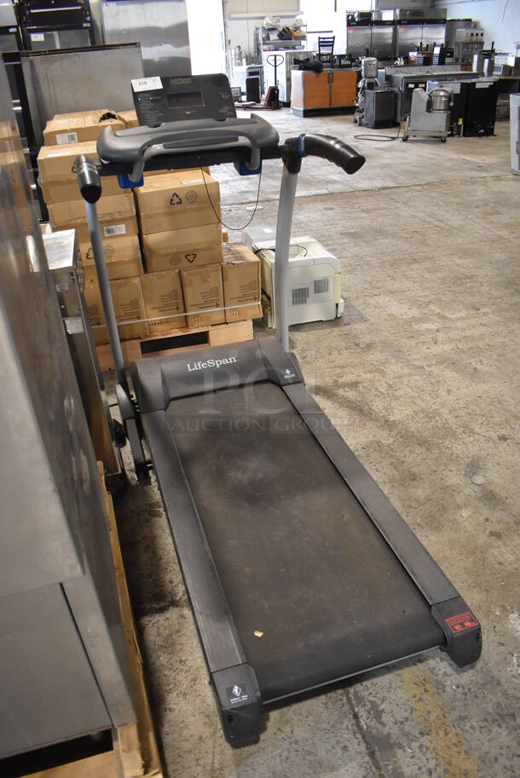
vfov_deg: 67.3
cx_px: 260
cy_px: 389
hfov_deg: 48.0
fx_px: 584
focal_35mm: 27
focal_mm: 18
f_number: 3.5
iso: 2000
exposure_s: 1/125
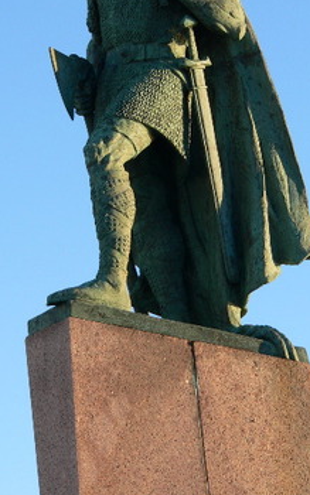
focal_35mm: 189
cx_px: 176
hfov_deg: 6.9
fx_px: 2553
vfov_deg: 11.1
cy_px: 165
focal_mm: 21.6
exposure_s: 1/160
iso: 80
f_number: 4
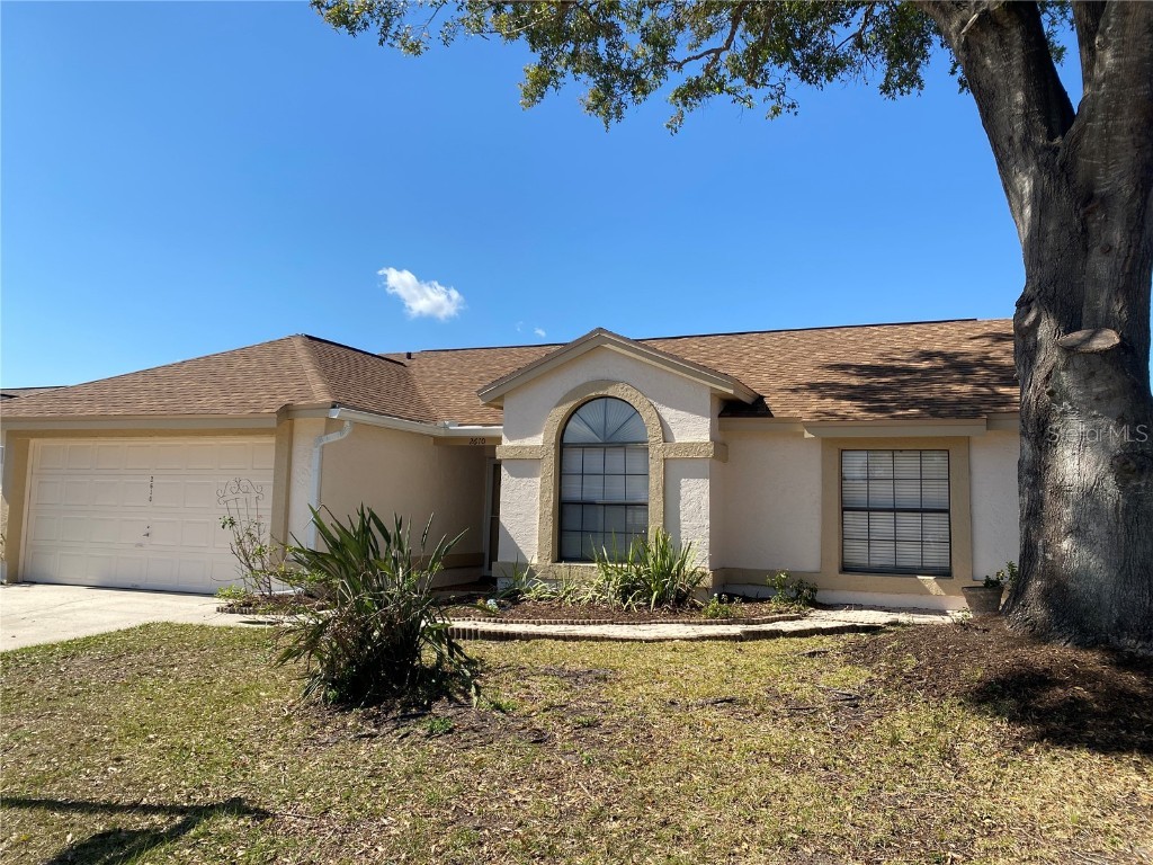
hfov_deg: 67.3
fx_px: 866
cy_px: 432
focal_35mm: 26
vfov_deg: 53.1
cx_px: 576
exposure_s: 1/2755
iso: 32
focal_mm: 4.25
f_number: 1.8
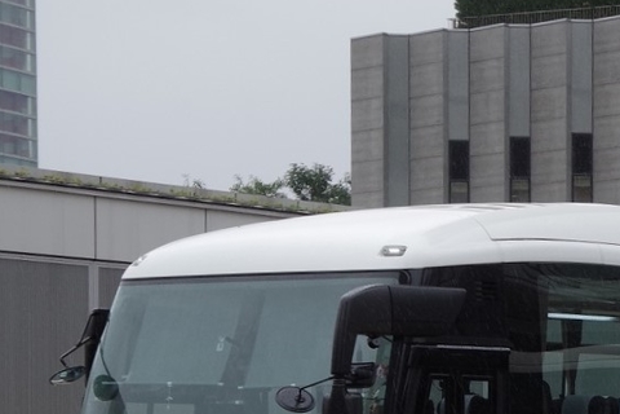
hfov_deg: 11.2
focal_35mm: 180
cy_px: 486
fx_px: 3100
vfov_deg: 7.6
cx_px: 754
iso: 400
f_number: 9
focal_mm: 48
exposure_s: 1/250
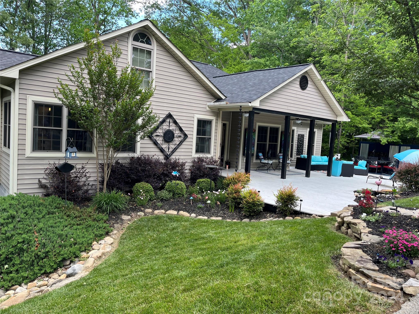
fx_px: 315
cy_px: 157
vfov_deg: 53.1
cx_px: 210
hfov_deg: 67.3
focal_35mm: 26
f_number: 1.6
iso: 40
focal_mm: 5.1
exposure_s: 1/154
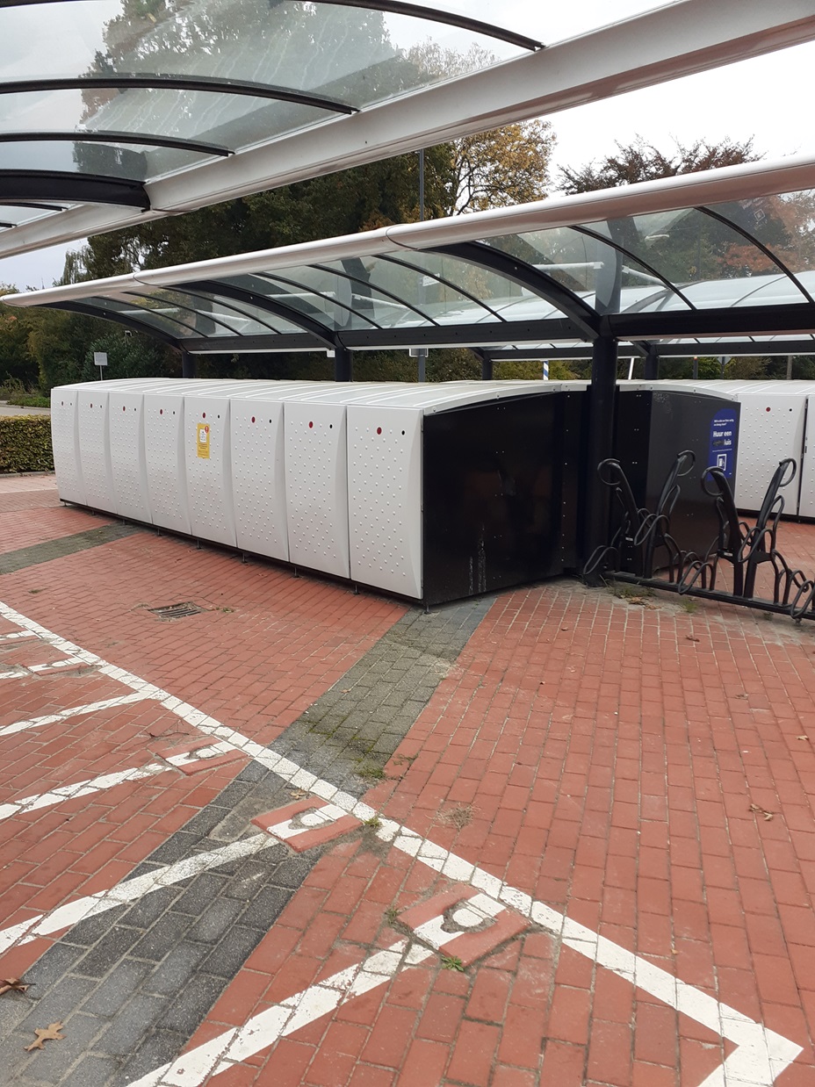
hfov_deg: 51.3
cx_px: 408
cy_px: 544
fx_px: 848
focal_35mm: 27
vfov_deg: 65.3
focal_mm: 3.6
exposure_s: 1/262
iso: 40
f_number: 1.9
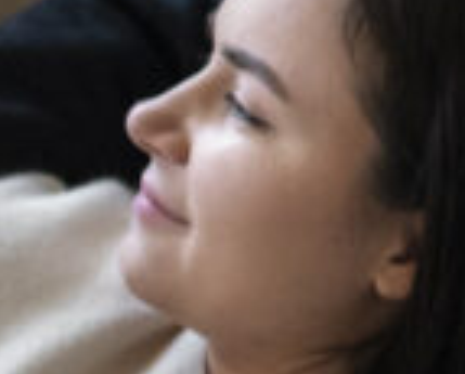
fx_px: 3241
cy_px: 239
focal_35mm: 235
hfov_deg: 8.0
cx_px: -244
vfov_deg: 6.6
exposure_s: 1/200
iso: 640
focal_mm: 23
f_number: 1.8
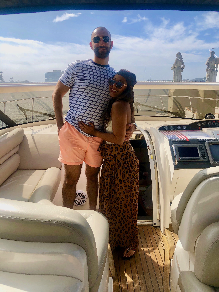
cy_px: 146
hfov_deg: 49.7
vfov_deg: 63.4
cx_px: 110
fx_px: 236
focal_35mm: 28
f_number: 1.8
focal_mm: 4
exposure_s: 1/2114
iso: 20
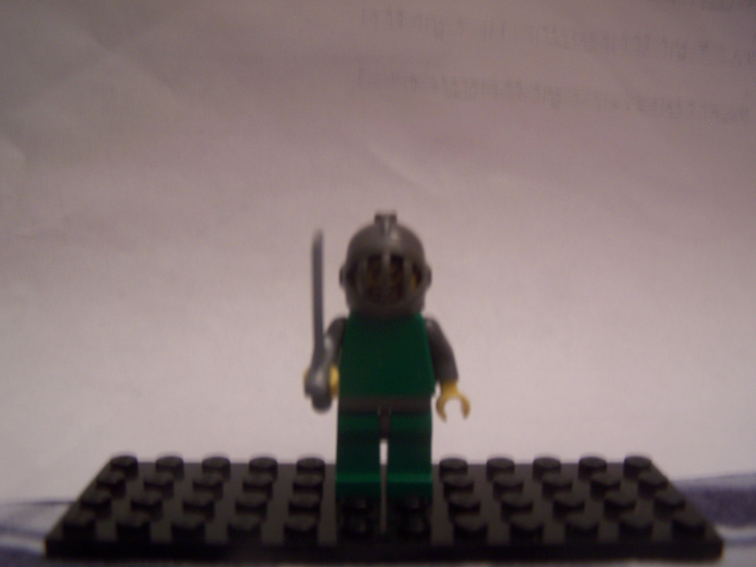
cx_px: 378
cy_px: 284
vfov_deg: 37.7
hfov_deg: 49.0
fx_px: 830
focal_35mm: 38
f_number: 2.8
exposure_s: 1/2
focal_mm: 6.3
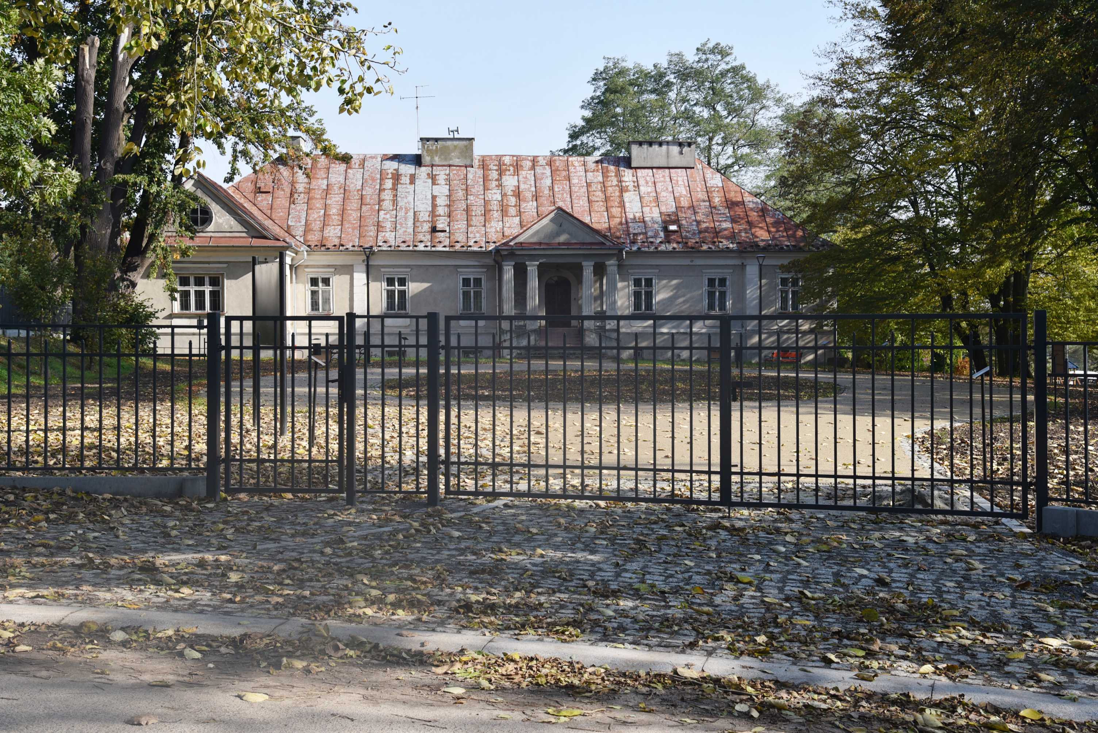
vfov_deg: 29.3
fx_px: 1403
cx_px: 549
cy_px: 366
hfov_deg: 42.7
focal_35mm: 46
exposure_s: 1/250
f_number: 8
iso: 200
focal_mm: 46
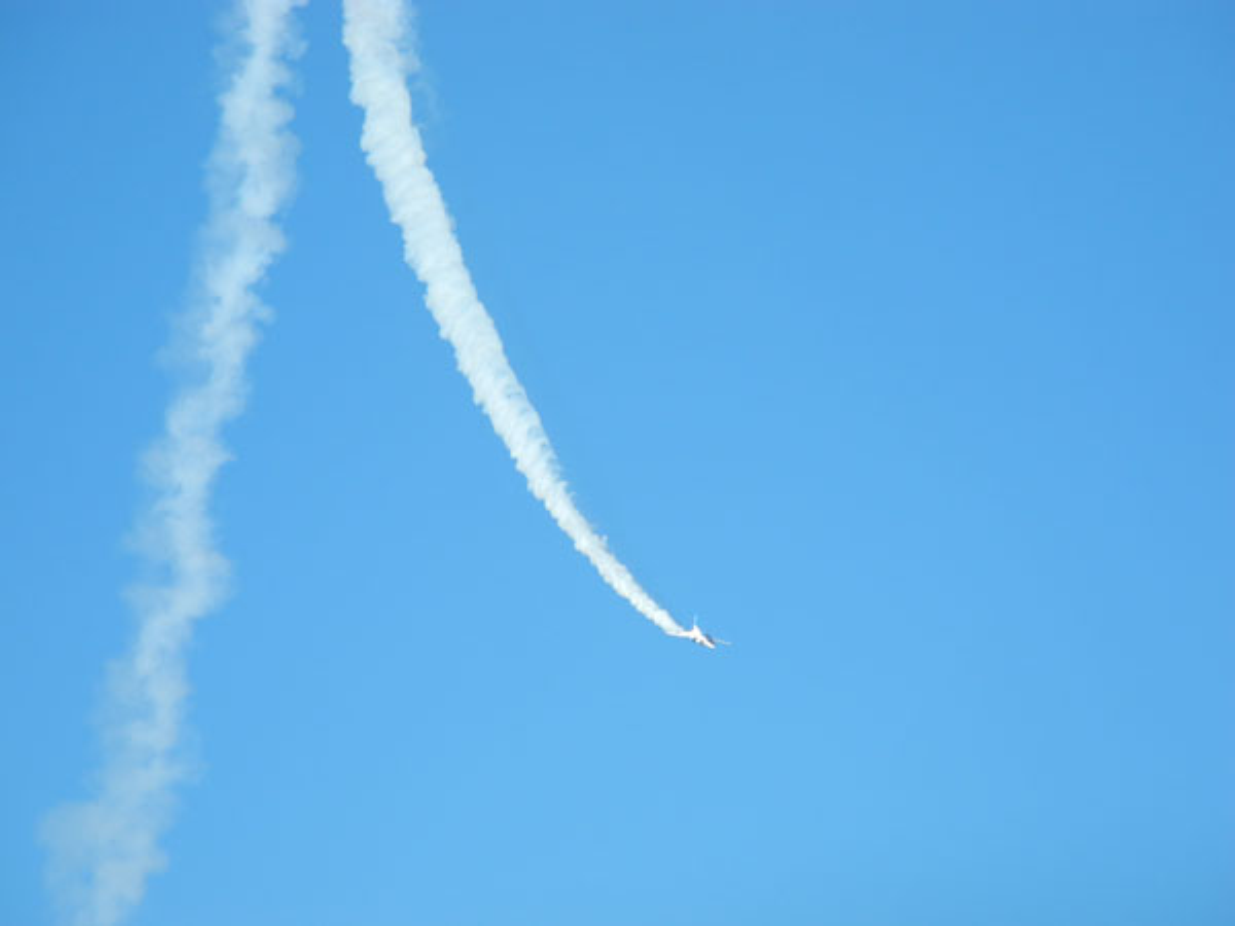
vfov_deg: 7.4
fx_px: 7135
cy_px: 463
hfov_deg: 9.9
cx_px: 618
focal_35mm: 200
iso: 100
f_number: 5.6
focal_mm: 42.6
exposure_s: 1/390
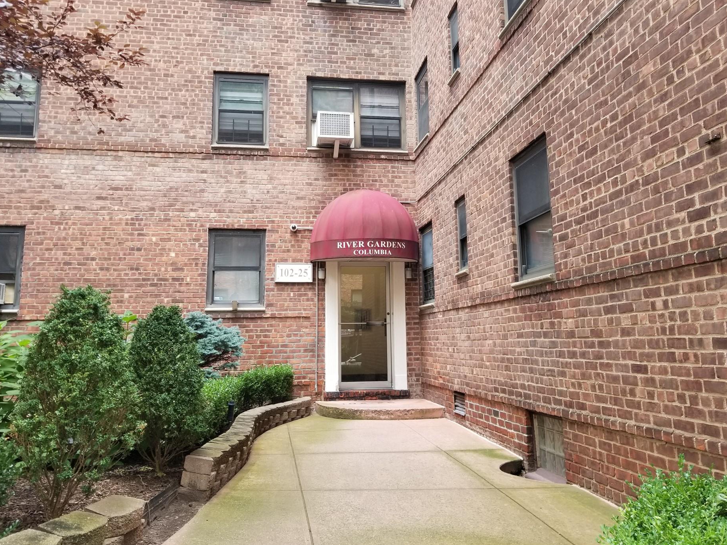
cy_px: 245
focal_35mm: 29
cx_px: 396
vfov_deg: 48.2
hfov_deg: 61.6
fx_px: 609
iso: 50
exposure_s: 1/60
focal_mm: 4.25
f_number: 1.7
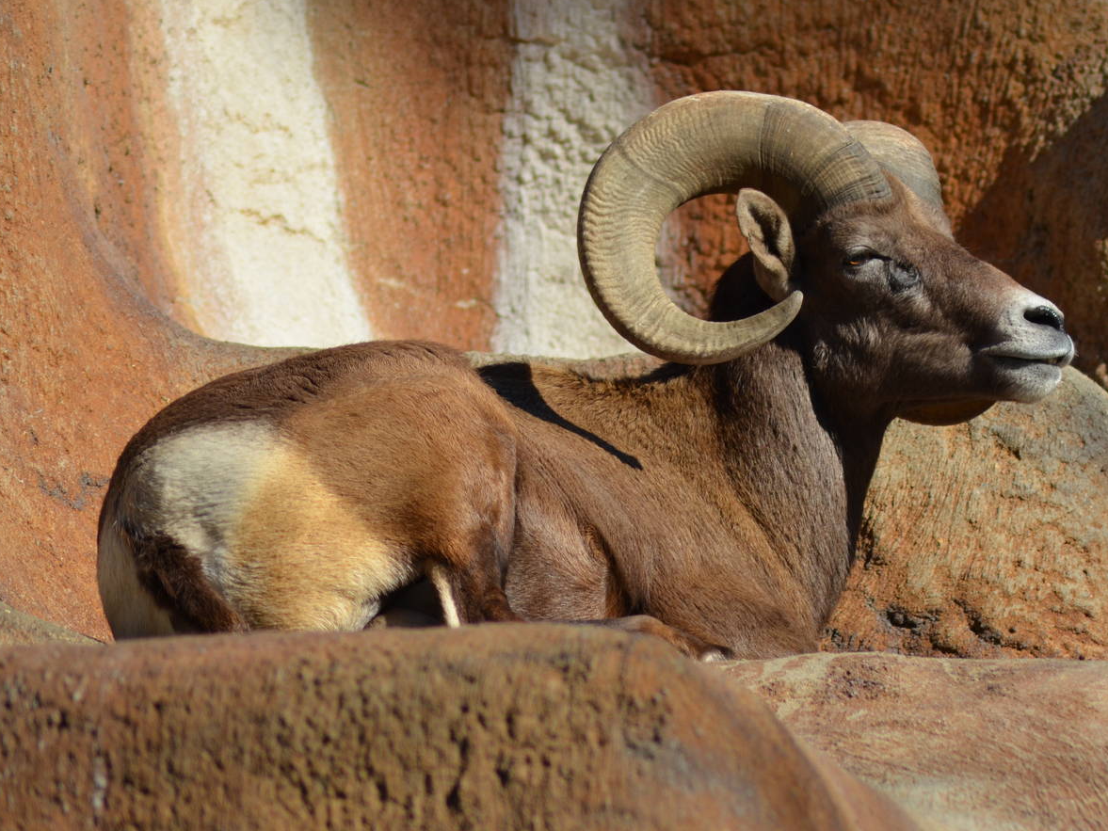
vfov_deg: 3.3
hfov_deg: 4.4
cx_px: 741
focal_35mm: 450
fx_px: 14405
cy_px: 457
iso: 360
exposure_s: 1/2000
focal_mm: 230
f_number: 5.6
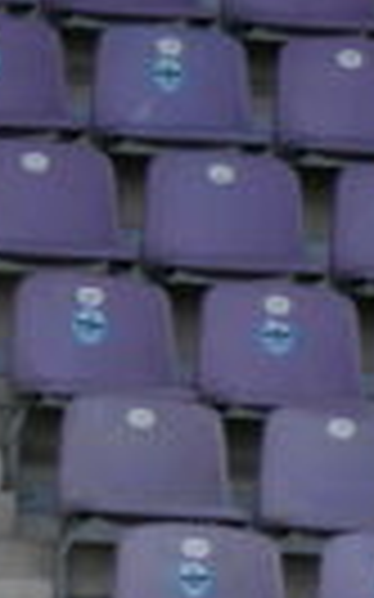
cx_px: 1338
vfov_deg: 2.4
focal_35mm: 858
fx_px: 14008
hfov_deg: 1.5
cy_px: 875
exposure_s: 1/400
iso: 200
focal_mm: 46
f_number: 8
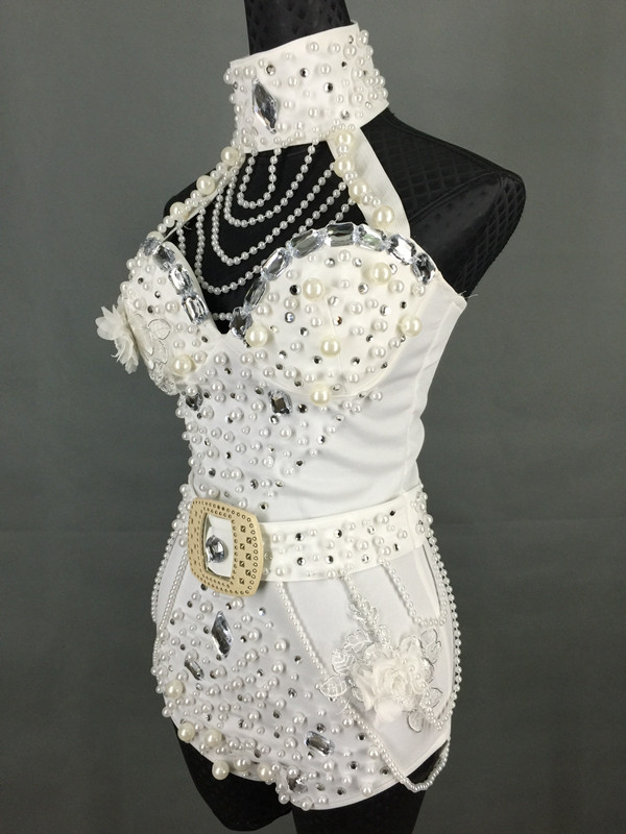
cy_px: 417
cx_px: 313
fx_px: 699
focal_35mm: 29
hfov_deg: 48.2
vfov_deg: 61.7
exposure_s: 1/33
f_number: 2.2
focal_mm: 4.15
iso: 40
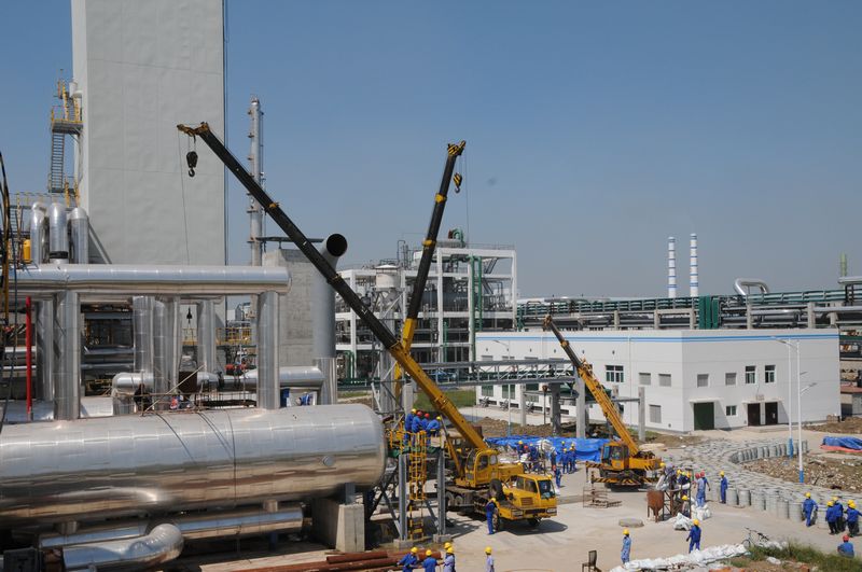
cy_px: 286
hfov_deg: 53.2
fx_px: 861
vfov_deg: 36.8
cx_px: 431
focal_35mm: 36
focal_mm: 24
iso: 400
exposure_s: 1/640
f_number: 13
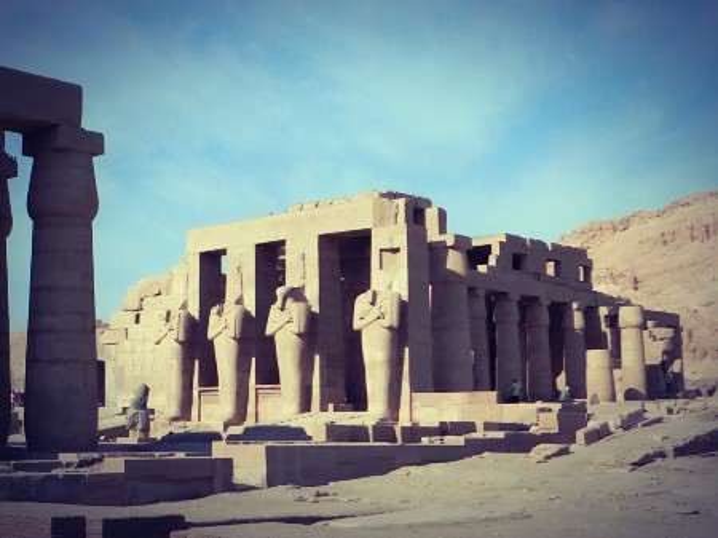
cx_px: 359
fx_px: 477
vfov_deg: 58.8
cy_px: 269
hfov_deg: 74.0
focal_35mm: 23
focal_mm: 4
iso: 125
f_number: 6
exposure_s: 1/1250
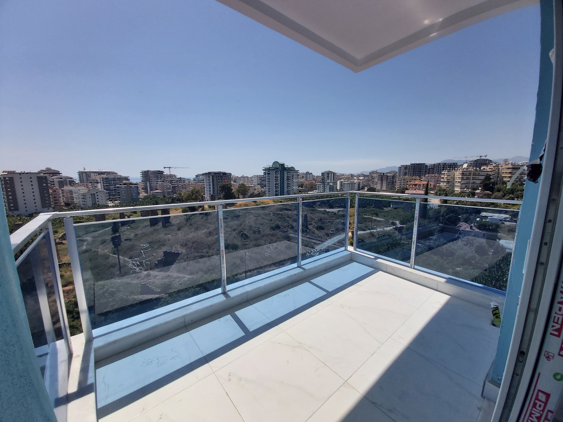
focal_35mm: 12
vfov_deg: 94.5
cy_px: 211
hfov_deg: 110.5
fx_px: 195
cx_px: 282
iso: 40
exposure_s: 1/3077
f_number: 2.2
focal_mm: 1.42
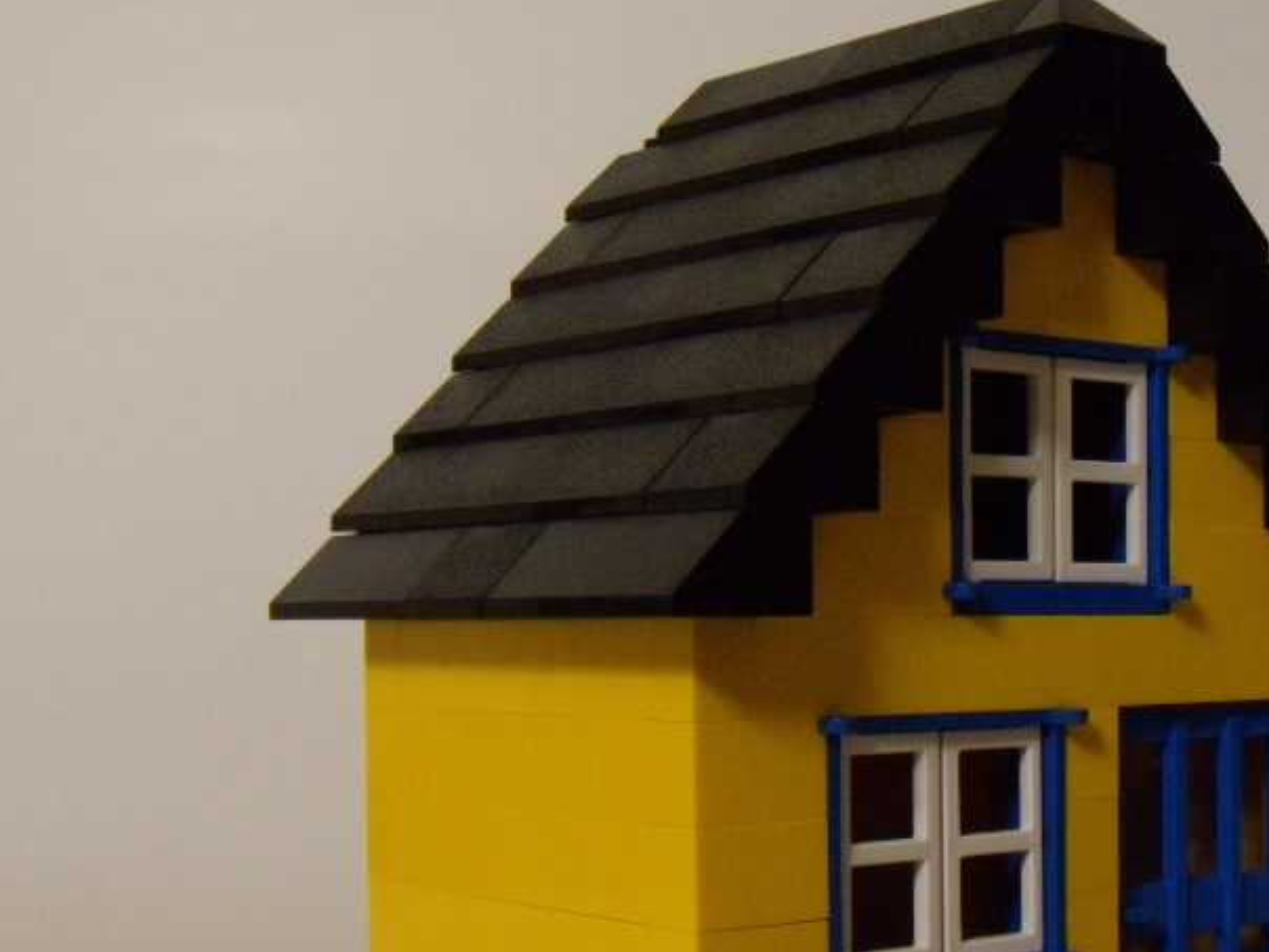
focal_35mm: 61
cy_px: 654
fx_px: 2236
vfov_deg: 23.9
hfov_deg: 31.3
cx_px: 908
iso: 400
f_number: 3.6
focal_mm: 6.4
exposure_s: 1/10
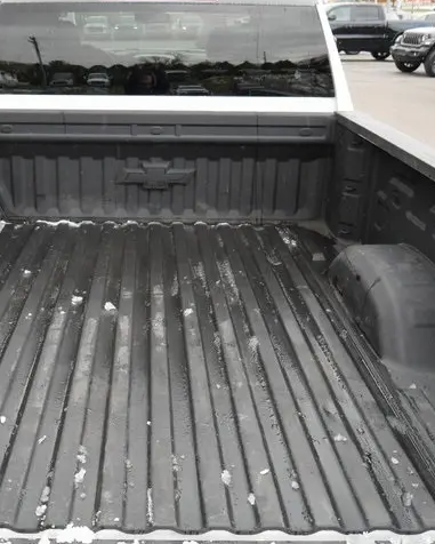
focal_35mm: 42
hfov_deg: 35.4
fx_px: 676
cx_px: 146
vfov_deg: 43.8
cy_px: 271
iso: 200
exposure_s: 1/60
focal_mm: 16
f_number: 5
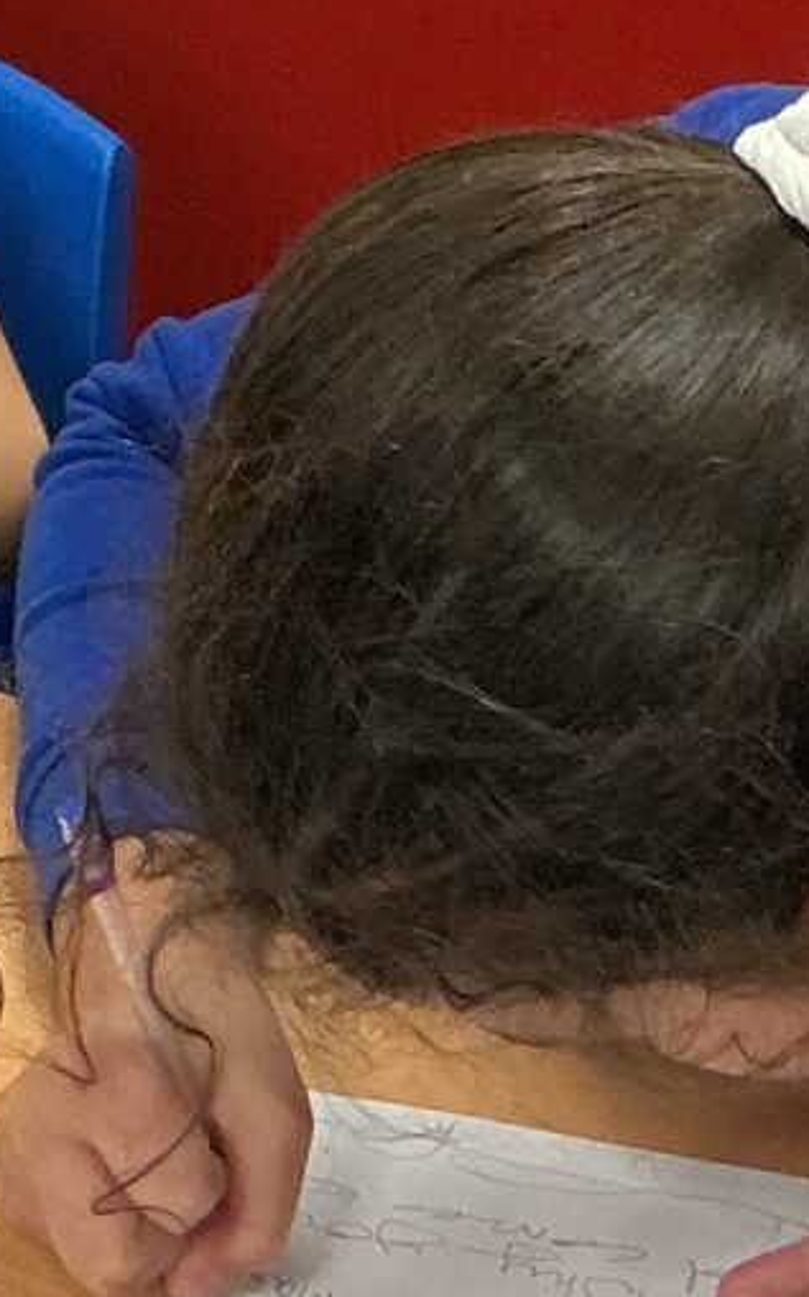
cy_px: 562
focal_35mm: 155
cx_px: -444
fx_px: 5474
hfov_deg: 8.3
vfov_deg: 13.5
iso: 80
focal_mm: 3
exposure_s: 1/60
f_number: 1.8
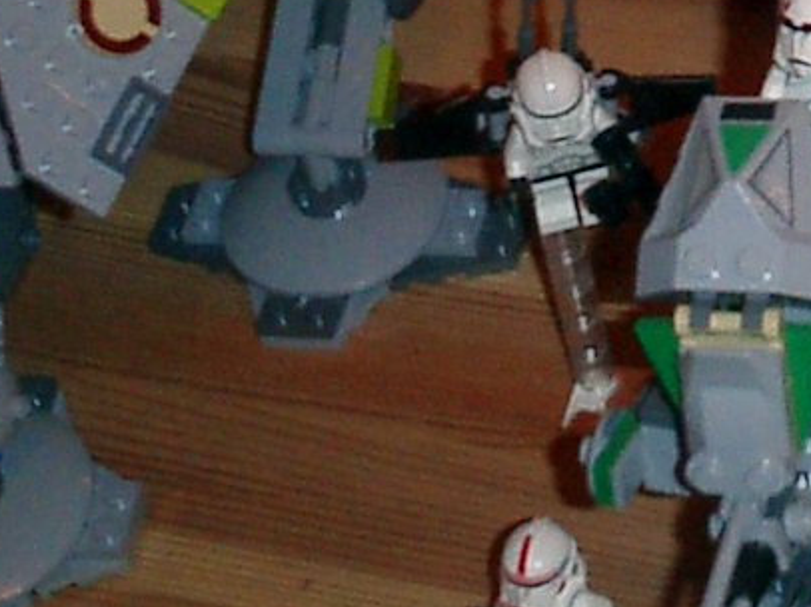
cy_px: -170
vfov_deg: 10.2
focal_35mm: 142
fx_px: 3325
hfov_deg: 13.5
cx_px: 961
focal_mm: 7.5
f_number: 3.2
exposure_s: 1/30
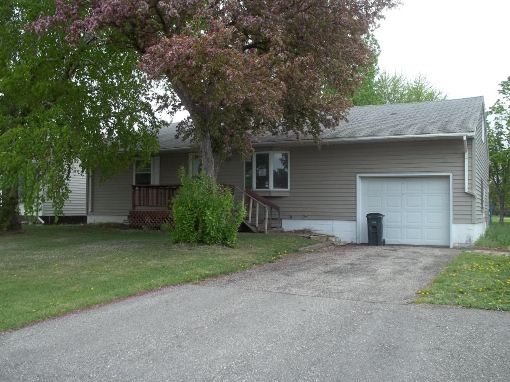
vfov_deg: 42.9
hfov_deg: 55.4
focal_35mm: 33
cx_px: 255
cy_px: 191
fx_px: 486
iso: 64
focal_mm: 5.9
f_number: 3.3
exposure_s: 1/320
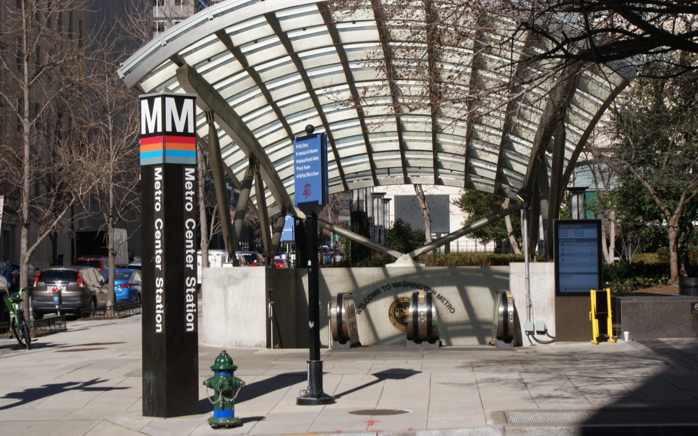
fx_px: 1465
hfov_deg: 26.8
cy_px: 208
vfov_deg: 16.9
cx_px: 347
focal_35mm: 77
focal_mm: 50
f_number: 13
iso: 100
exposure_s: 1/125
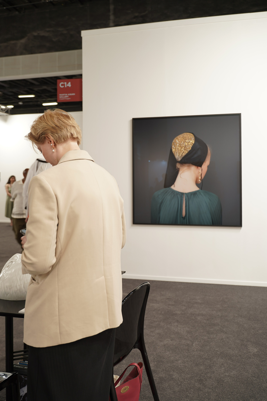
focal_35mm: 28
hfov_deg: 46.4
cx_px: 134
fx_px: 311
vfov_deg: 65.5
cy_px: 200
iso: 100
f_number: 3.2
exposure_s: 1/20
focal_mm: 28
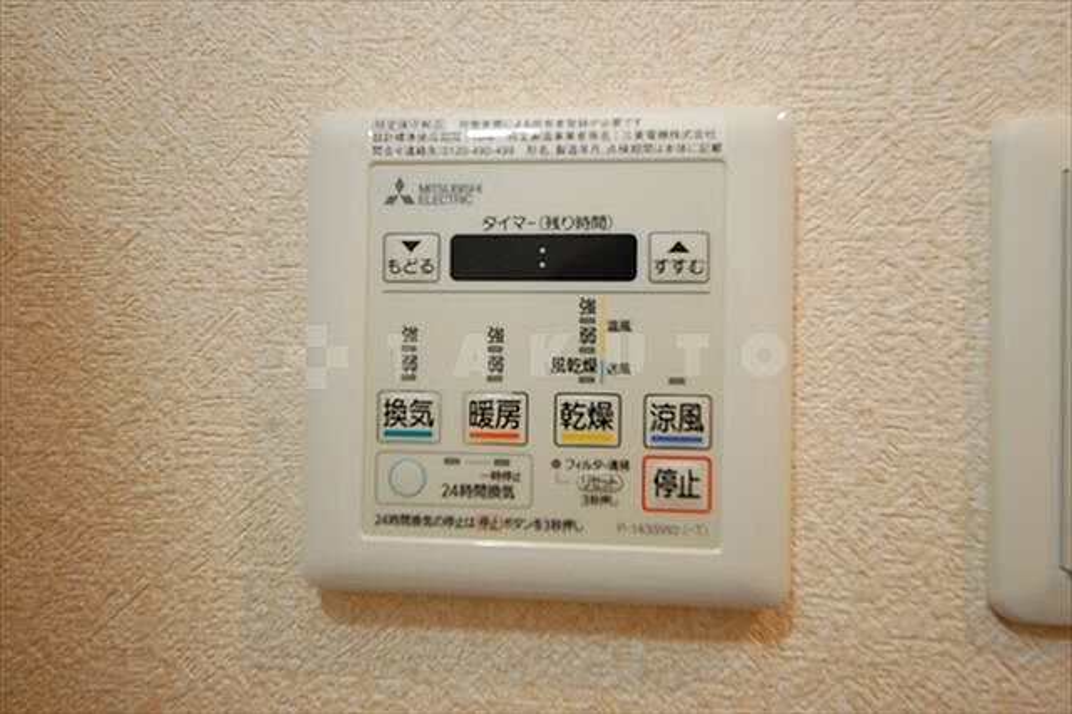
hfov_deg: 73.8
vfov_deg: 53.1
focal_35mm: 24
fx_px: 714
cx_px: 536
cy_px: 357
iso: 800
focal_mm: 16
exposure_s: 1/40
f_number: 5.6
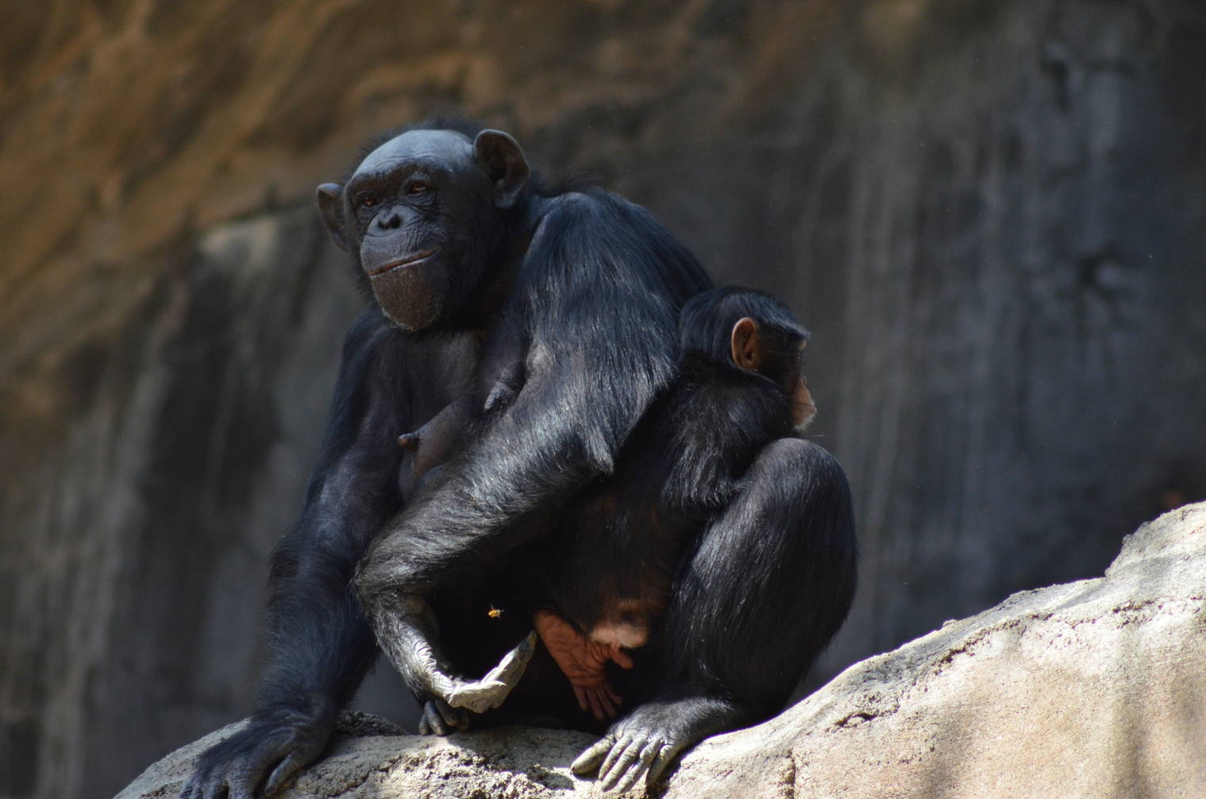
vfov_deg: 2.9
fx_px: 15846
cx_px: 572
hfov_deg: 4.4
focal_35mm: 474
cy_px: 392
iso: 800
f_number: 5.6
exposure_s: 1/800
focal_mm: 300
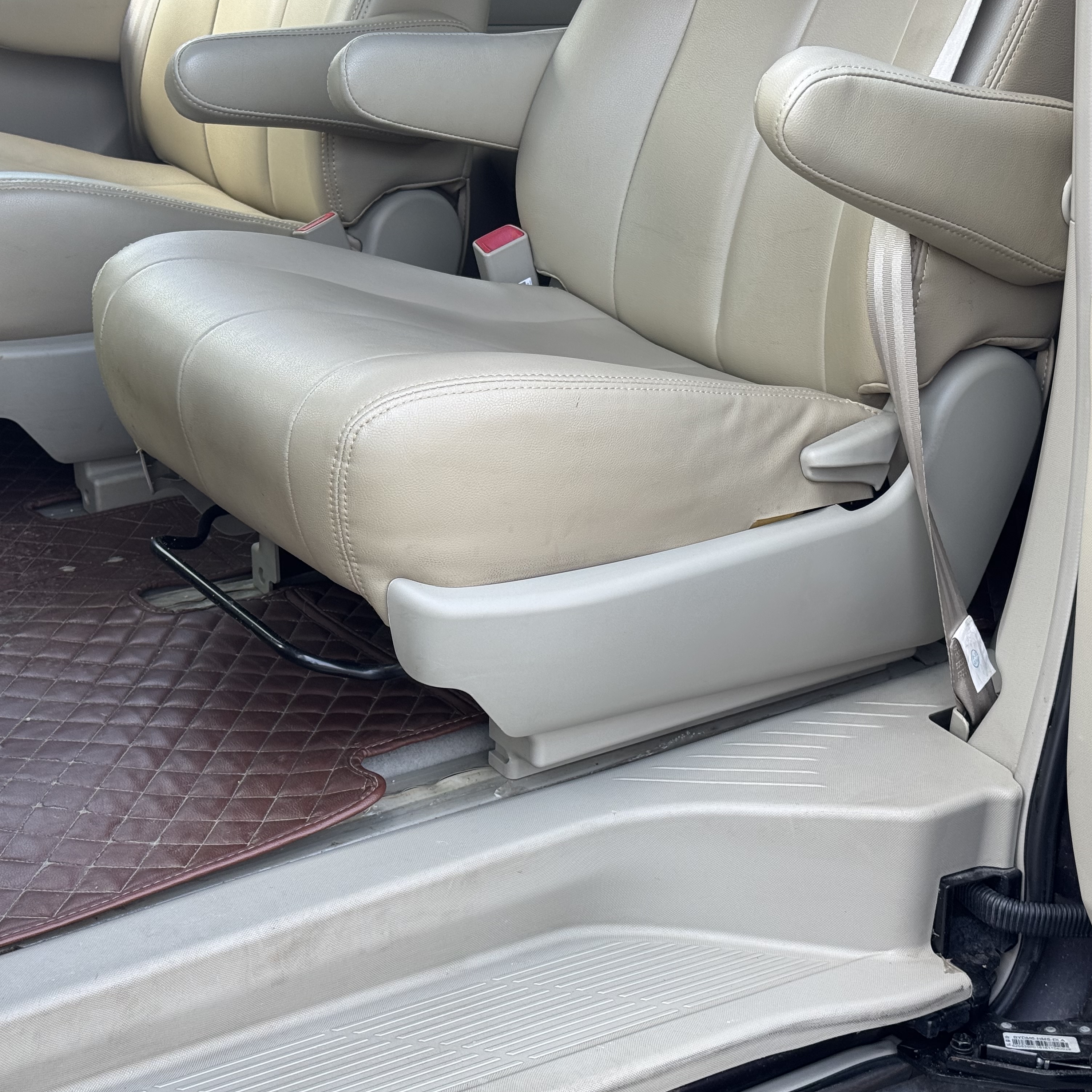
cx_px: 407
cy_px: 546
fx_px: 2034
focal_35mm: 57
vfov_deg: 30.0
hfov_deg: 29.9
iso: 64
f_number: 1.78
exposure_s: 1/379
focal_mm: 6.76
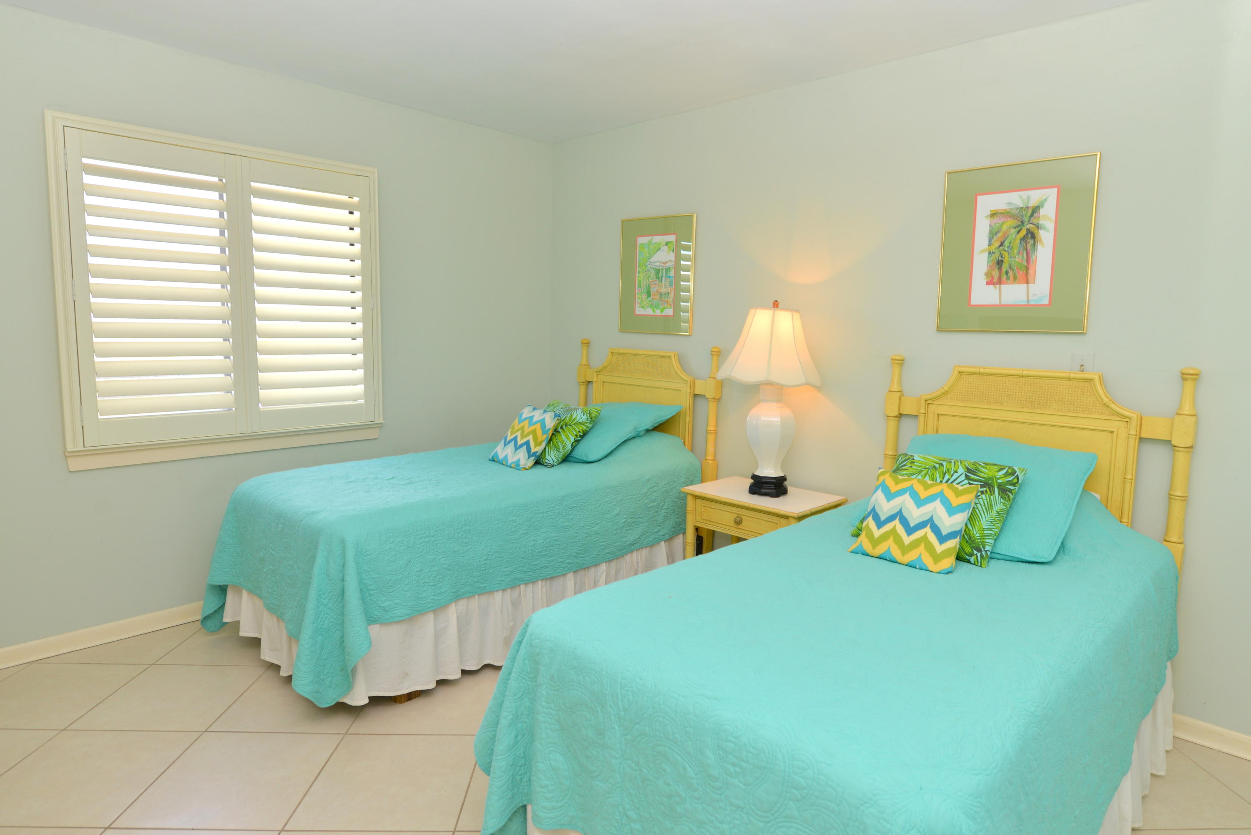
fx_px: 695
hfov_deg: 84.0
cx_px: 626
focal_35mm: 20
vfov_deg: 62.0
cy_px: 418
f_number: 5
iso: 200
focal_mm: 20
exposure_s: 1/60
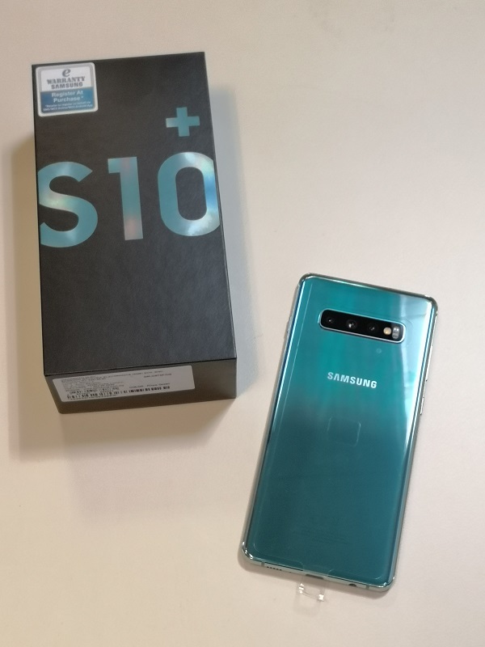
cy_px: 324
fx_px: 1140
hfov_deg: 24.0
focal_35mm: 61
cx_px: 242
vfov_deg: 31.7
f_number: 1.8
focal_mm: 3.95
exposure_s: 1/50
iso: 200
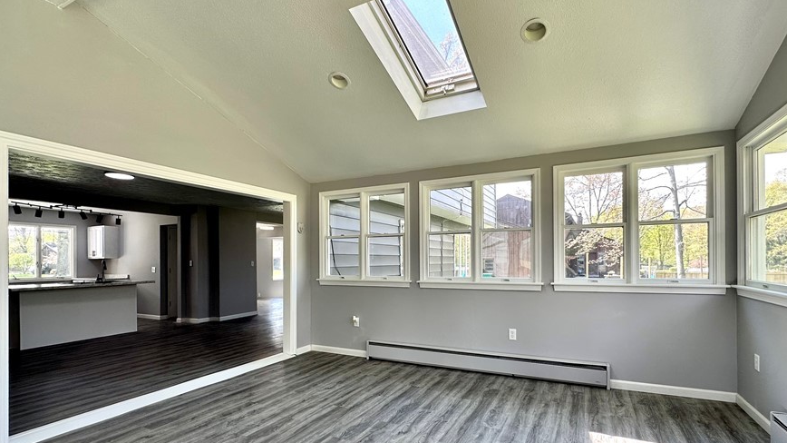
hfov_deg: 92.6
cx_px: 404
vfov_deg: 60.6
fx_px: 376
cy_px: 260
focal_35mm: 18
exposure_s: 1/119
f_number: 2.2
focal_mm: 2.22
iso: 40
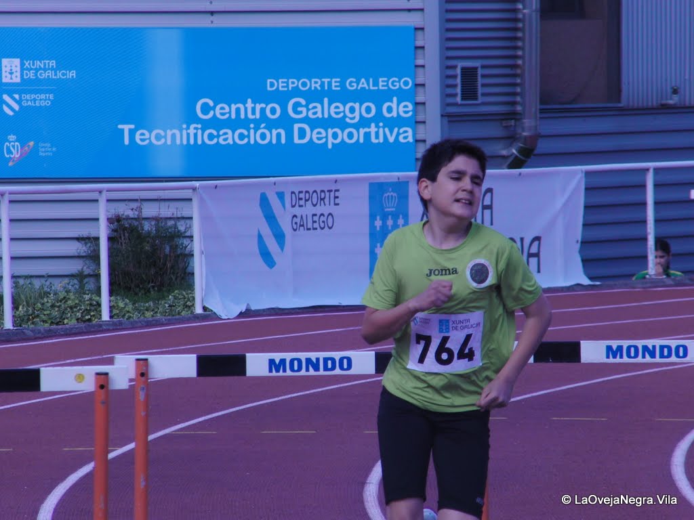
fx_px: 6075
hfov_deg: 6.5
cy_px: 260
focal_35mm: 303
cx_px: 347
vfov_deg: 4.9
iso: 100
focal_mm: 53.6
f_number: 4.6
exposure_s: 1/640
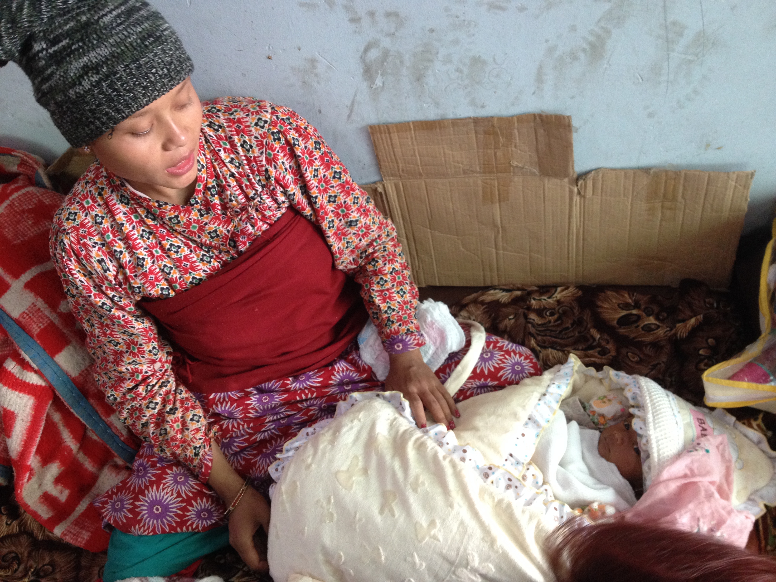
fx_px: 785
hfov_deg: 52.6
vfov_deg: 40.7
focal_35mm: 35
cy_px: 291
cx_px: 388
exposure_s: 1/20
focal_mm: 4.28
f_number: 2.4
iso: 200
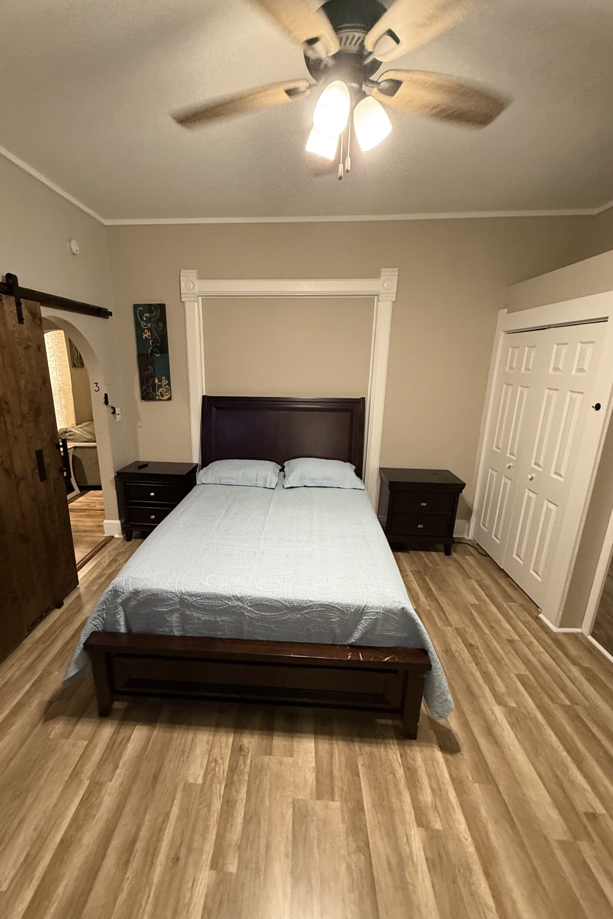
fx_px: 383
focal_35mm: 15
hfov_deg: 77.0
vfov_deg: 100.4
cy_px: 465
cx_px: 270
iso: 500
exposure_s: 1/60
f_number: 2.2
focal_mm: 2.22
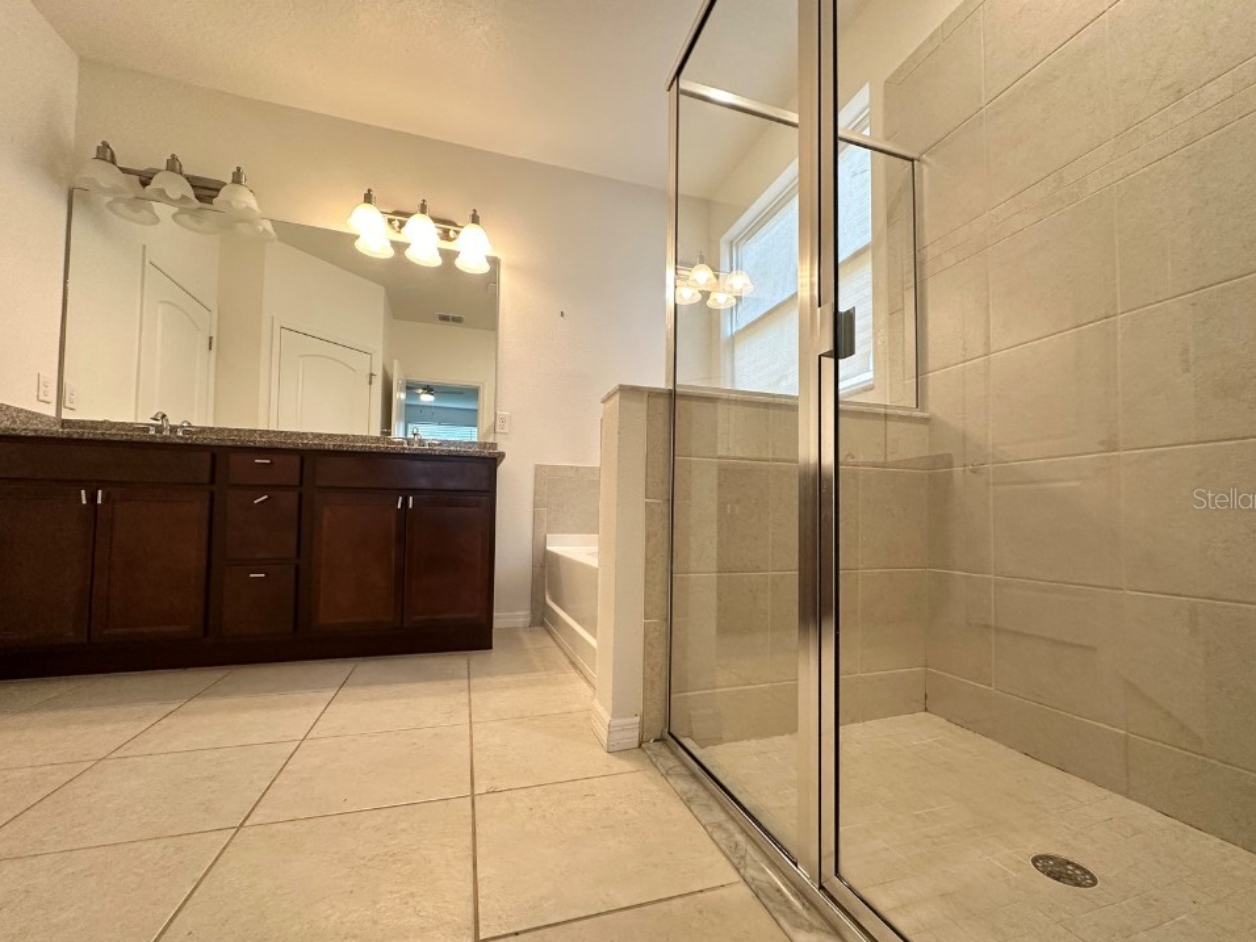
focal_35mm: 15
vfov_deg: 81.7
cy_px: 498
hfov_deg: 98.2
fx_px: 544
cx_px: 644
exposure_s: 1/120
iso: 250
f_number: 2.2
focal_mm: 2.22
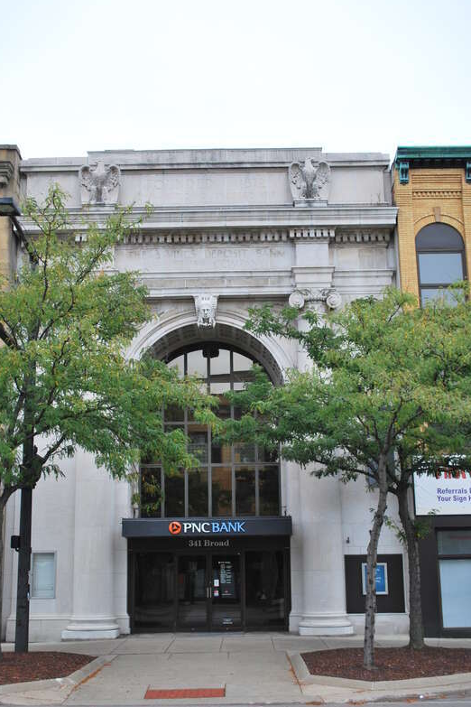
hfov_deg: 30.2
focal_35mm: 45
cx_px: 230
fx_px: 873
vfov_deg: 44.0
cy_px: 352
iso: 200
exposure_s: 1/100
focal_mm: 29
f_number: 5
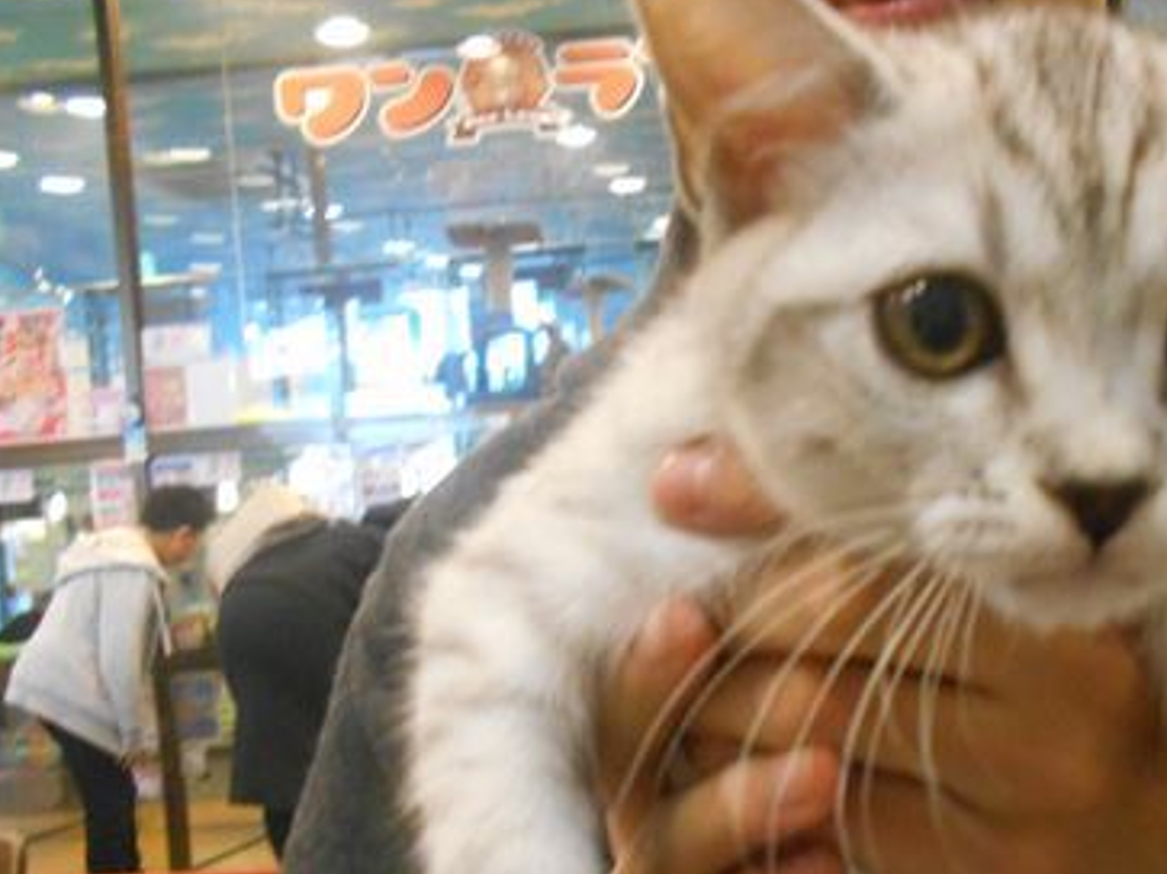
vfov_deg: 33.3
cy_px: 575
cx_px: 929
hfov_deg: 42.0
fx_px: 1449
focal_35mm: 43
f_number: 3.2
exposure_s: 1/50
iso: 800
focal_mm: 4.6
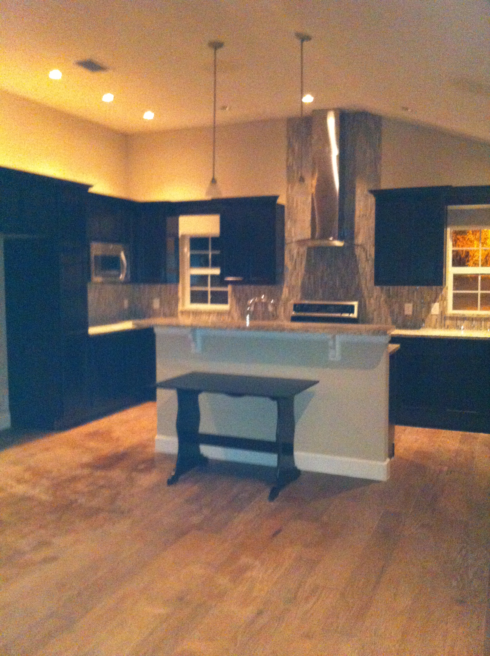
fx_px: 662
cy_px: 328
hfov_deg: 40.6
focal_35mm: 35
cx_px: 245
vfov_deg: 52.7
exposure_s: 1/15
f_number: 2.8
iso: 1000
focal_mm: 3.85
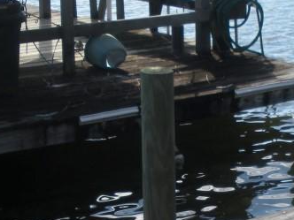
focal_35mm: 111
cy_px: 182
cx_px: 259
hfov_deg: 17.5
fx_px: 943
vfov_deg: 13.3
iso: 64
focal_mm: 6.3
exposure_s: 1/408
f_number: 3.5
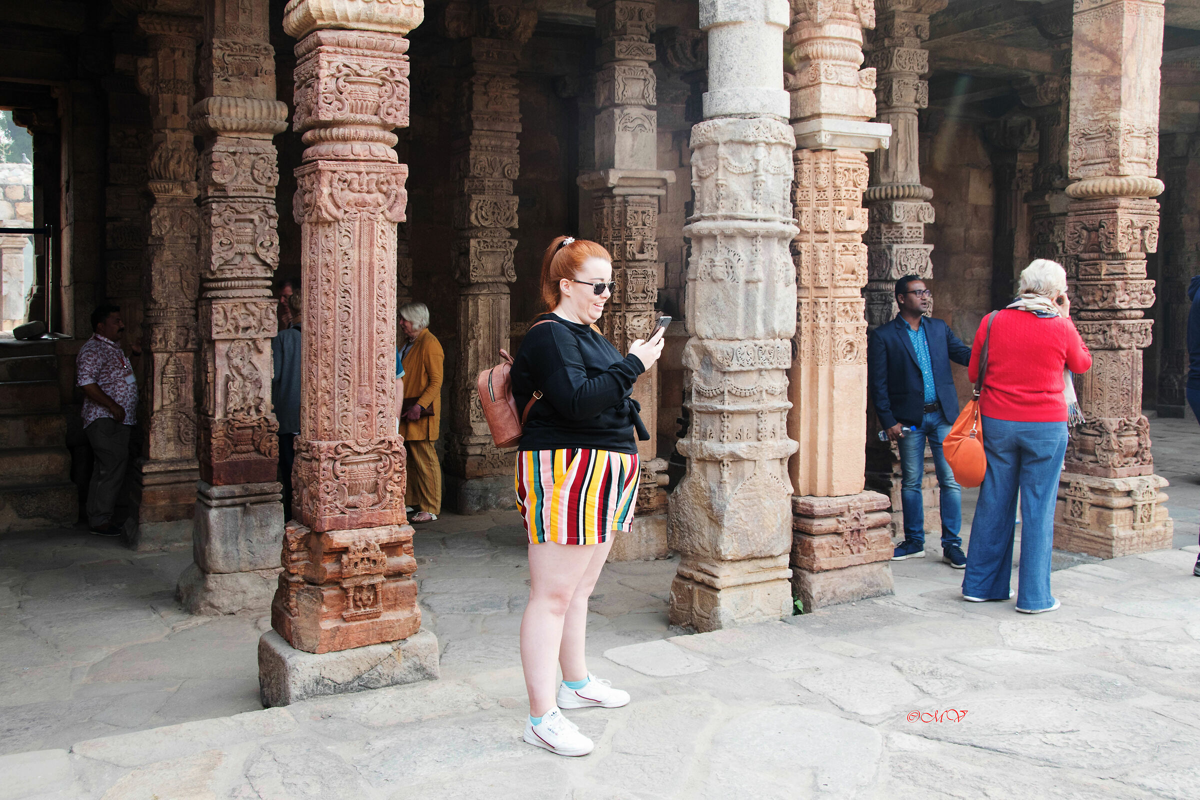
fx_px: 1200
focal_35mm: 36
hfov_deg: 53.1
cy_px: 400
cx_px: 600
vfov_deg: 36.9
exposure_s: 1/125
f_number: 8
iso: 500
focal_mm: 24
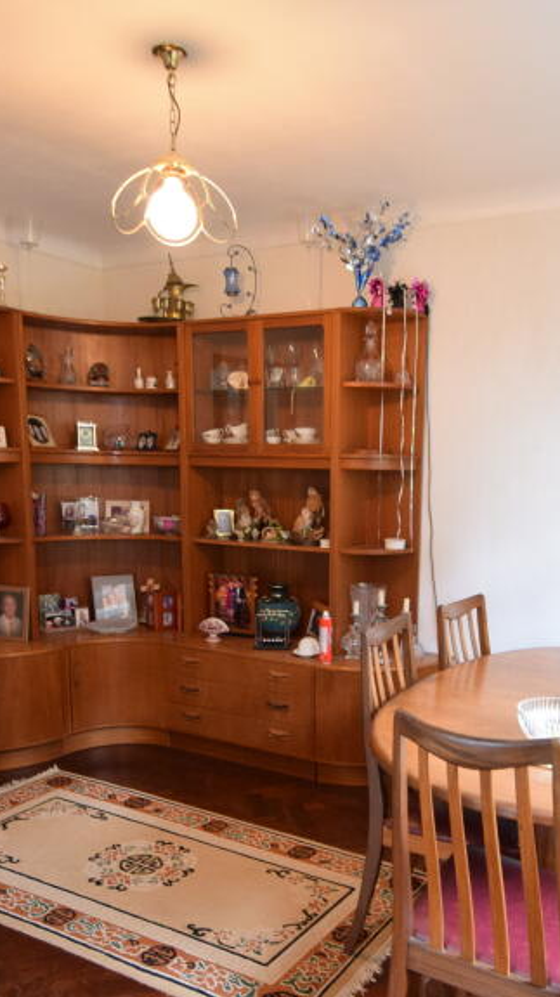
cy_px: 591
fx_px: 740
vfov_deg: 67.4
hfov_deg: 40.9
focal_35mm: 28
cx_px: 380
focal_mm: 10
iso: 800
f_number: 3.5
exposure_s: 1/30
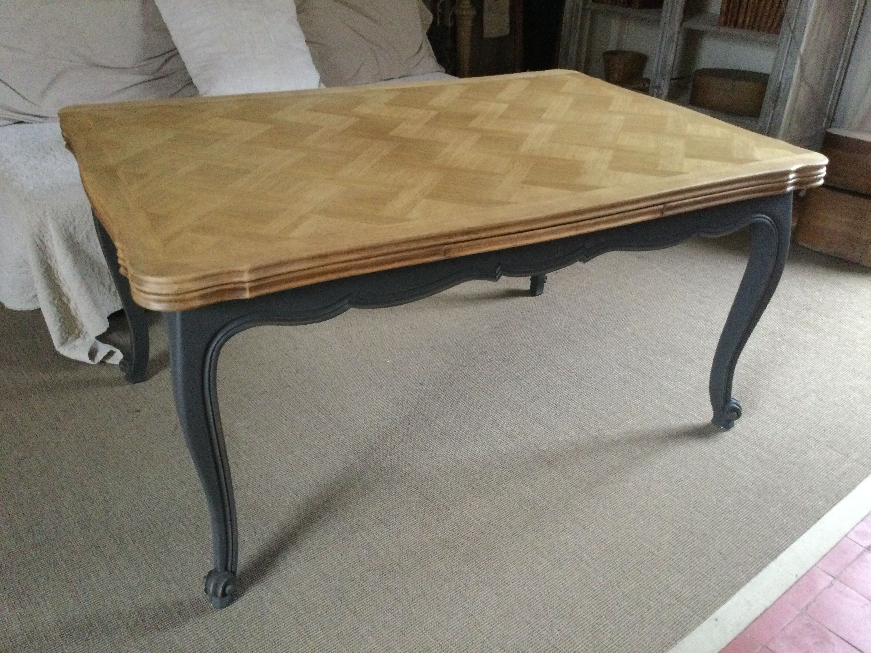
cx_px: 436
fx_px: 780
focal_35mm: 31
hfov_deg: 58.4
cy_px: 326
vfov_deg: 45.4
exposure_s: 1/17
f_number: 2.4
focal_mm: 3.3
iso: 500
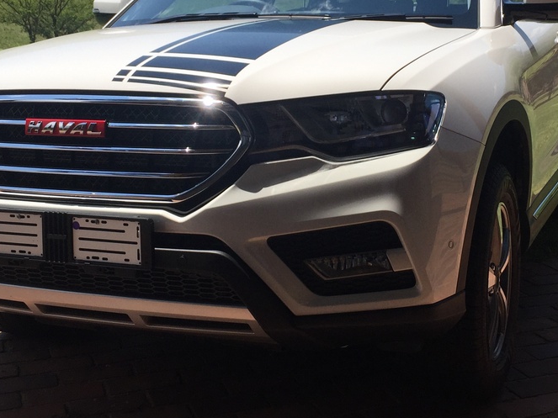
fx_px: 903
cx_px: 317
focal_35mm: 56
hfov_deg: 34.3
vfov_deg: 25.9
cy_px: 135
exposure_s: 1/2475
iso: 32
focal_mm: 4.15
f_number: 2.2
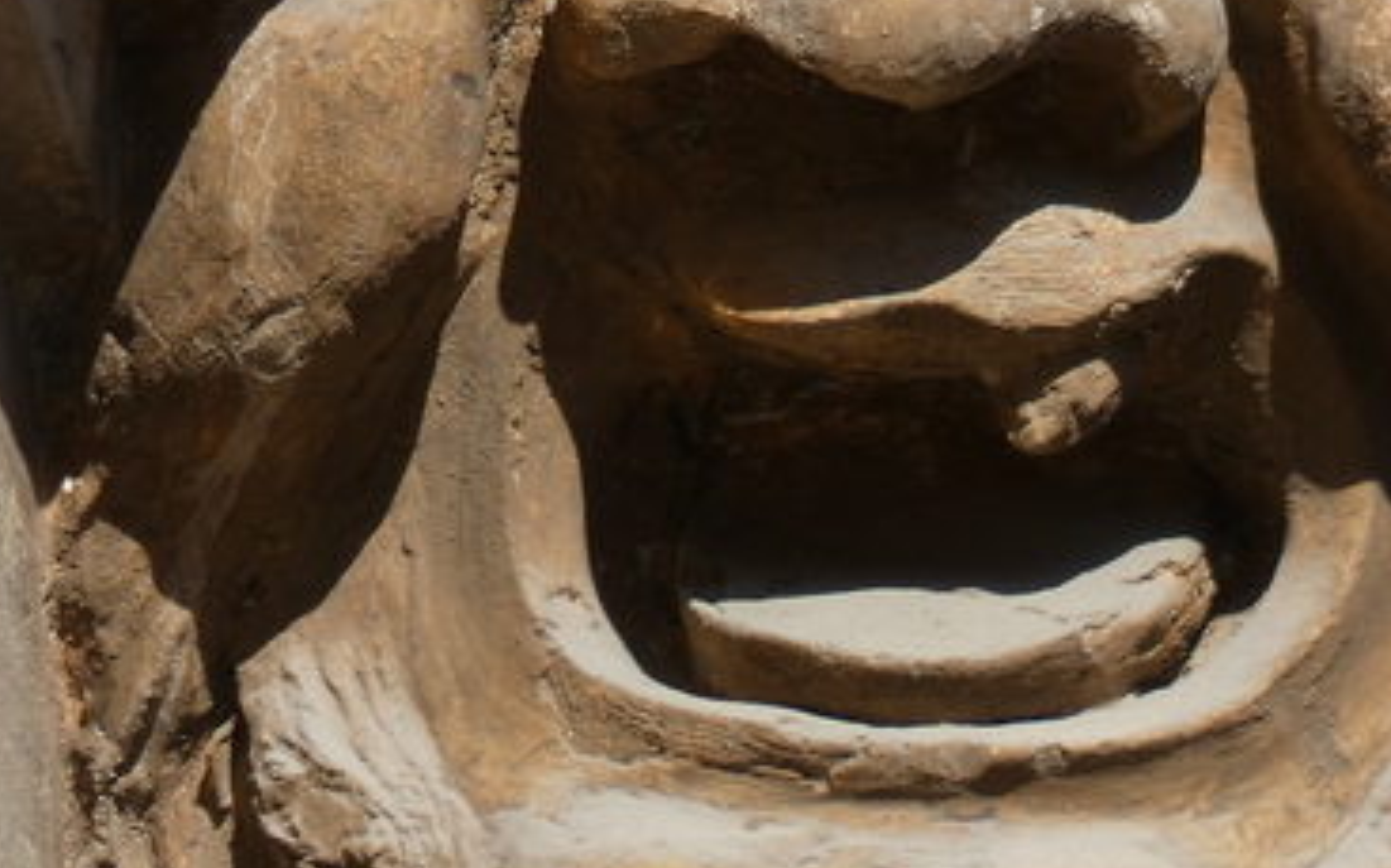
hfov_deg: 1.1
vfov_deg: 0.7
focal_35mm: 1836
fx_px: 69569
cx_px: 1016
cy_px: 38
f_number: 5.7
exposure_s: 1/320
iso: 80
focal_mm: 189.9
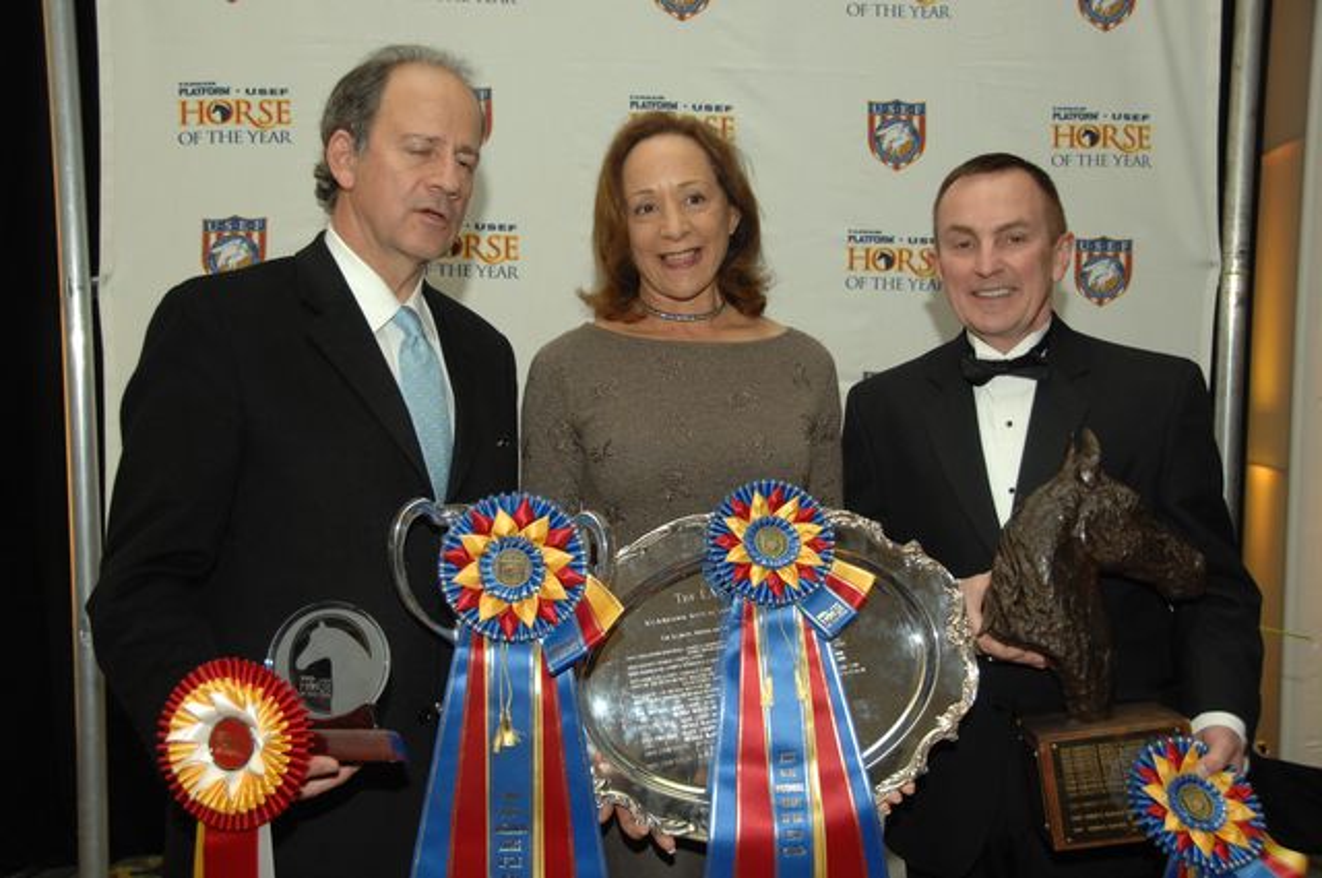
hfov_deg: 45.0
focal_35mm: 44
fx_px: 1595
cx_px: 661
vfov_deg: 30.8
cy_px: 439
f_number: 4
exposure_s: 1/125
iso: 400
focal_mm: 29
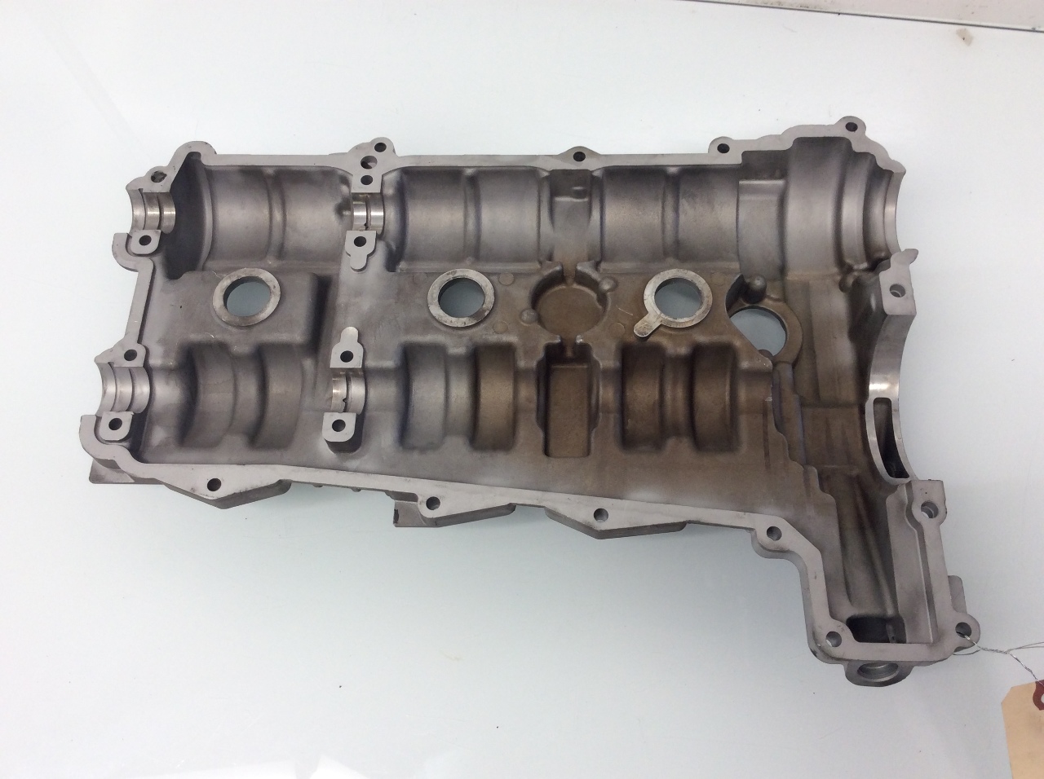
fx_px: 964
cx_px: 522
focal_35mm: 32
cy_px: 390
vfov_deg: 44.1
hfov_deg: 56.9
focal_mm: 3.3
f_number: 2.4
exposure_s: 1/60
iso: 50
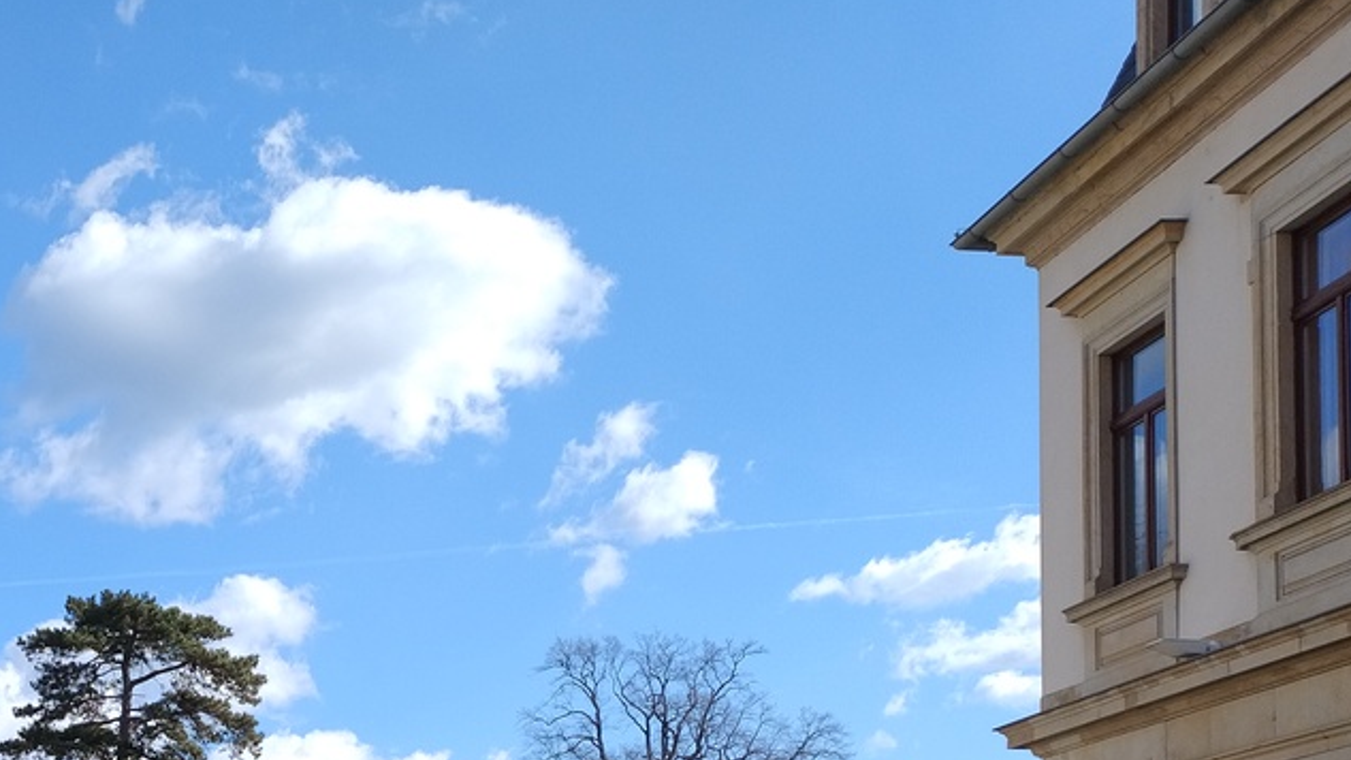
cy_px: 924
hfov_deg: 36.1
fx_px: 1970
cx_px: 203
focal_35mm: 55
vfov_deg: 20.4
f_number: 1.7
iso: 100
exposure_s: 1/577
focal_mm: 4.71
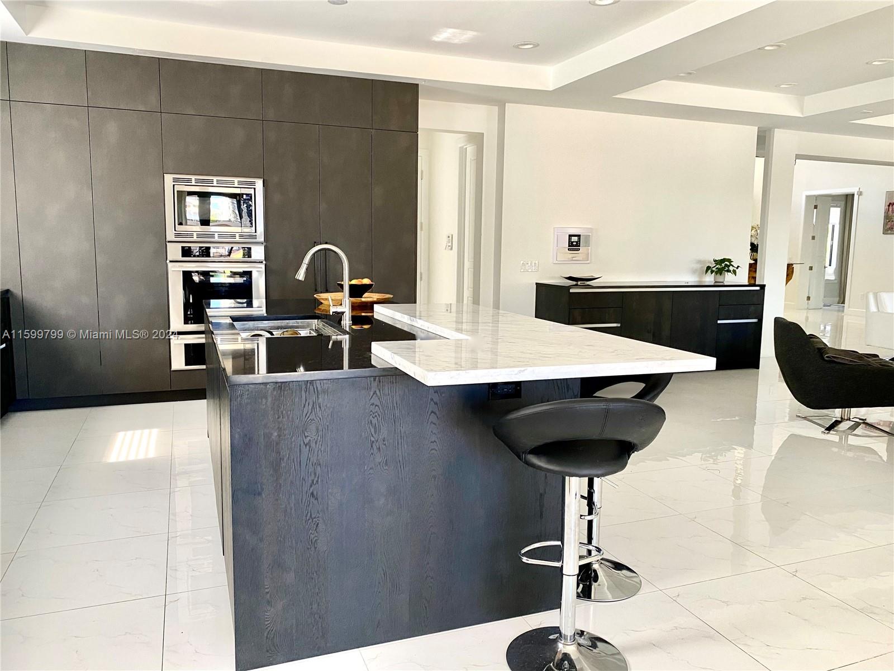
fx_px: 671
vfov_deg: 53.1
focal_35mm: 26
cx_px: 447
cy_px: 336
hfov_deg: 67.3
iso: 125
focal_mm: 4.25
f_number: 1.8
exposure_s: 1/87
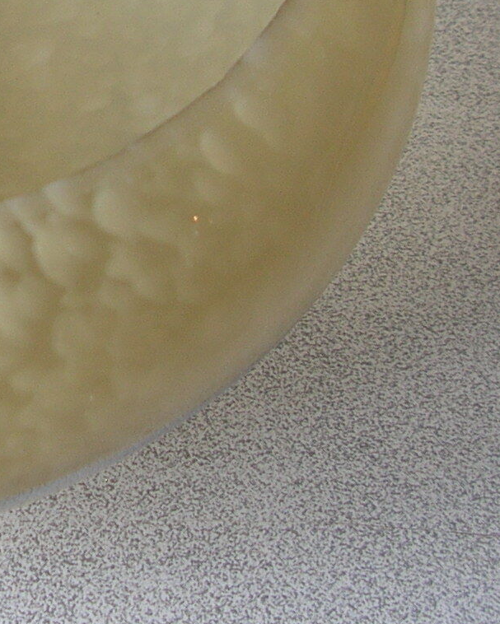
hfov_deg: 14.0
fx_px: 1904
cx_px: -260
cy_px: -35
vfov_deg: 18.0
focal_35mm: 103
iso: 50
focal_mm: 5.8
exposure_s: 1/29.4
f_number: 2.8
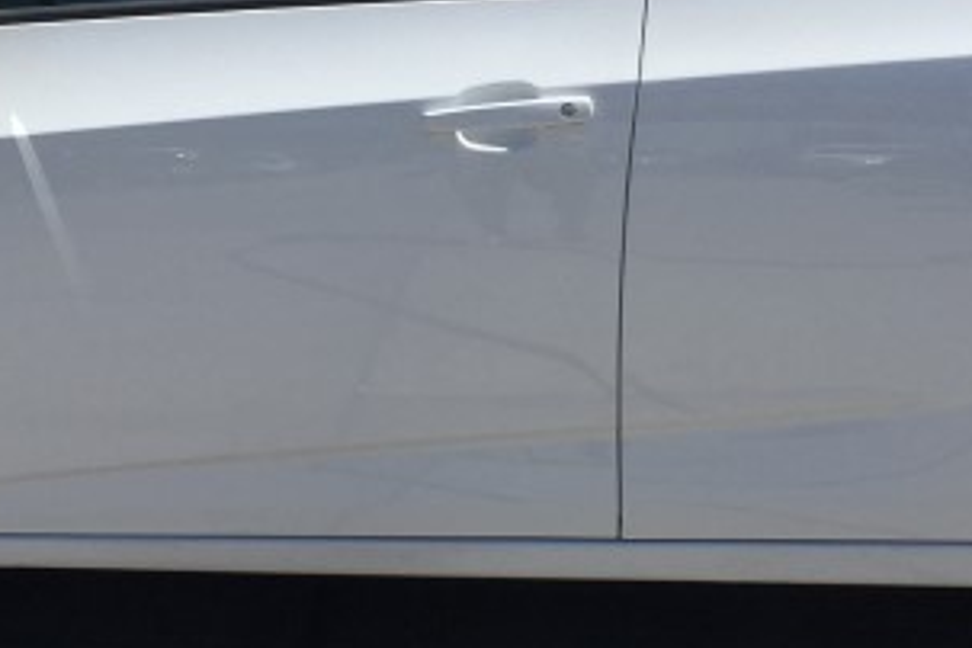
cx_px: 430
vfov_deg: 13.4
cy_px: 173
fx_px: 2754
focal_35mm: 102
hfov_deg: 20.0
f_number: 2.2
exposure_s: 1/2198
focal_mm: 4.15
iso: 32
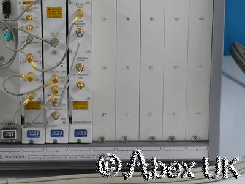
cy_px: 92
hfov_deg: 14.3
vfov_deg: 10.7
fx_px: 977
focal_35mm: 138
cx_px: 122
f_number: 13
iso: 400
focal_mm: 69
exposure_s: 1/3.2
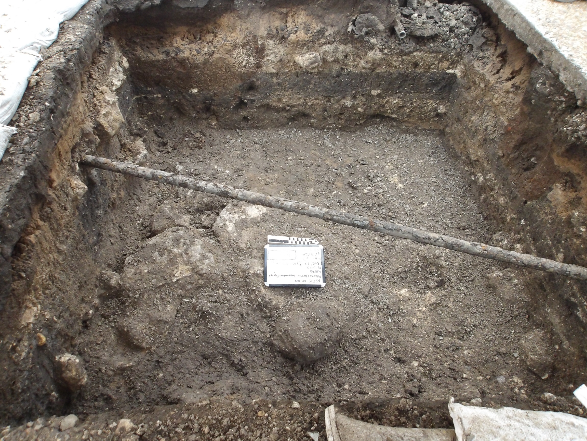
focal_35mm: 27
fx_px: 458
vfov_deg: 51.4
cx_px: 294
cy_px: 220
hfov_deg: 65.3
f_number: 10.4
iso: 618
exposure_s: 1/60
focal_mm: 4.9
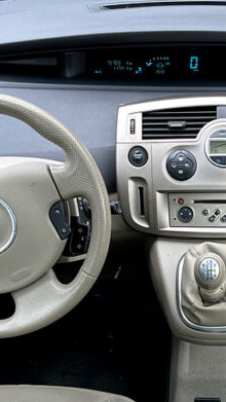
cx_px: 228
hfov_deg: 20.1
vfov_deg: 35.5
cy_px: 285
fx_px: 618
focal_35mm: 58
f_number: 1.6
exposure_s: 1/122
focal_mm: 5.1
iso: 40
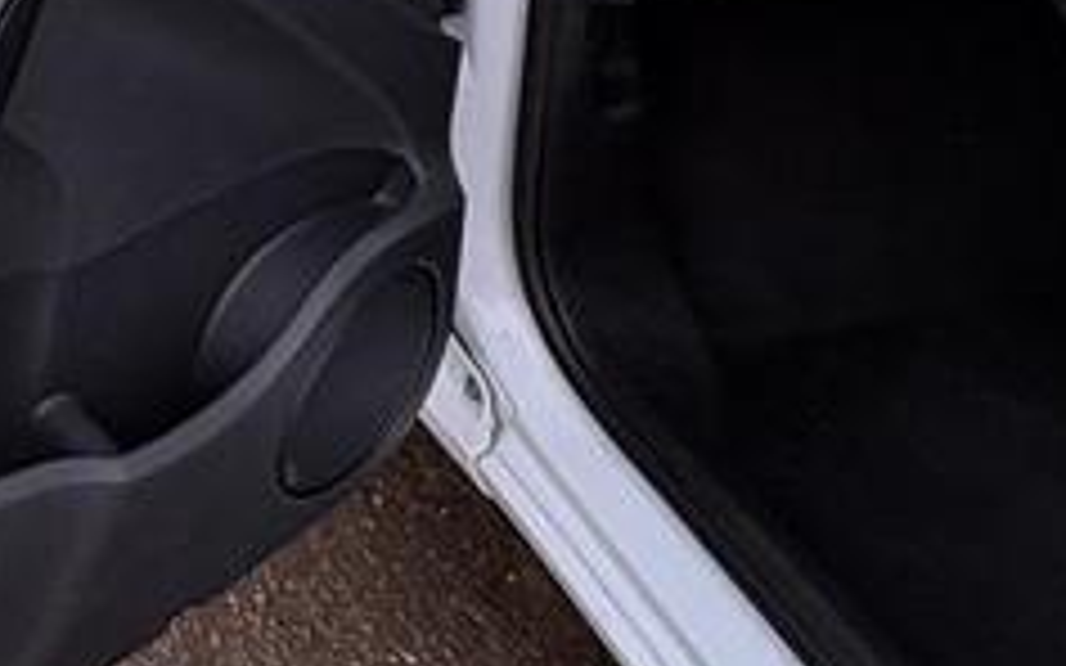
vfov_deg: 19.2
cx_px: -459
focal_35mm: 56
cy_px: -428
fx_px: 1627
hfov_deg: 27.4
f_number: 2.2
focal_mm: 2.22
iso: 50
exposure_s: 1/99
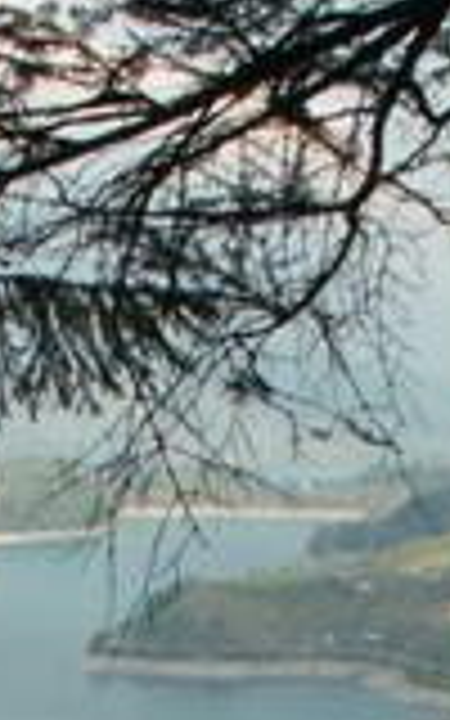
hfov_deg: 8.8
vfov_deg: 13.7
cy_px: 891
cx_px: 81
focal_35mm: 148
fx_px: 2904
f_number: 8
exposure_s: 1/100
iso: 50
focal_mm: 5.86
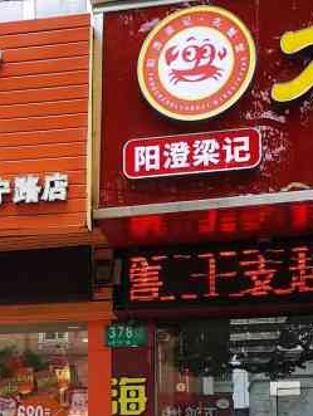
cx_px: -25
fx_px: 914
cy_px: 425
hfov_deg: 18.7
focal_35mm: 76
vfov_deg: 24.4
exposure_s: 1/909
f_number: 1.8
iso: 125
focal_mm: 5.58
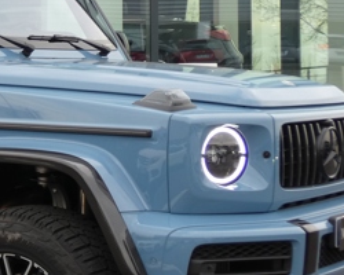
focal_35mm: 97
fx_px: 988
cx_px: -96
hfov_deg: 18.5
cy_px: 66
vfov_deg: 15.8
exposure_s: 1/100
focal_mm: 5.5
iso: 80
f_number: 3.3
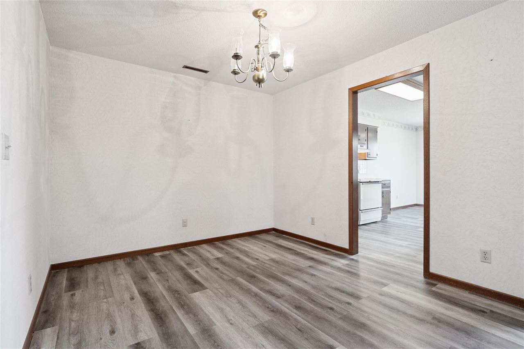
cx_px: 262
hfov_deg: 93.3
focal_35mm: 17
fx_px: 247
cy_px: 174
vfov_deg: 70.4
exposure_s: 1/8
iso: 400
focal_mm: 17
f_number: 8
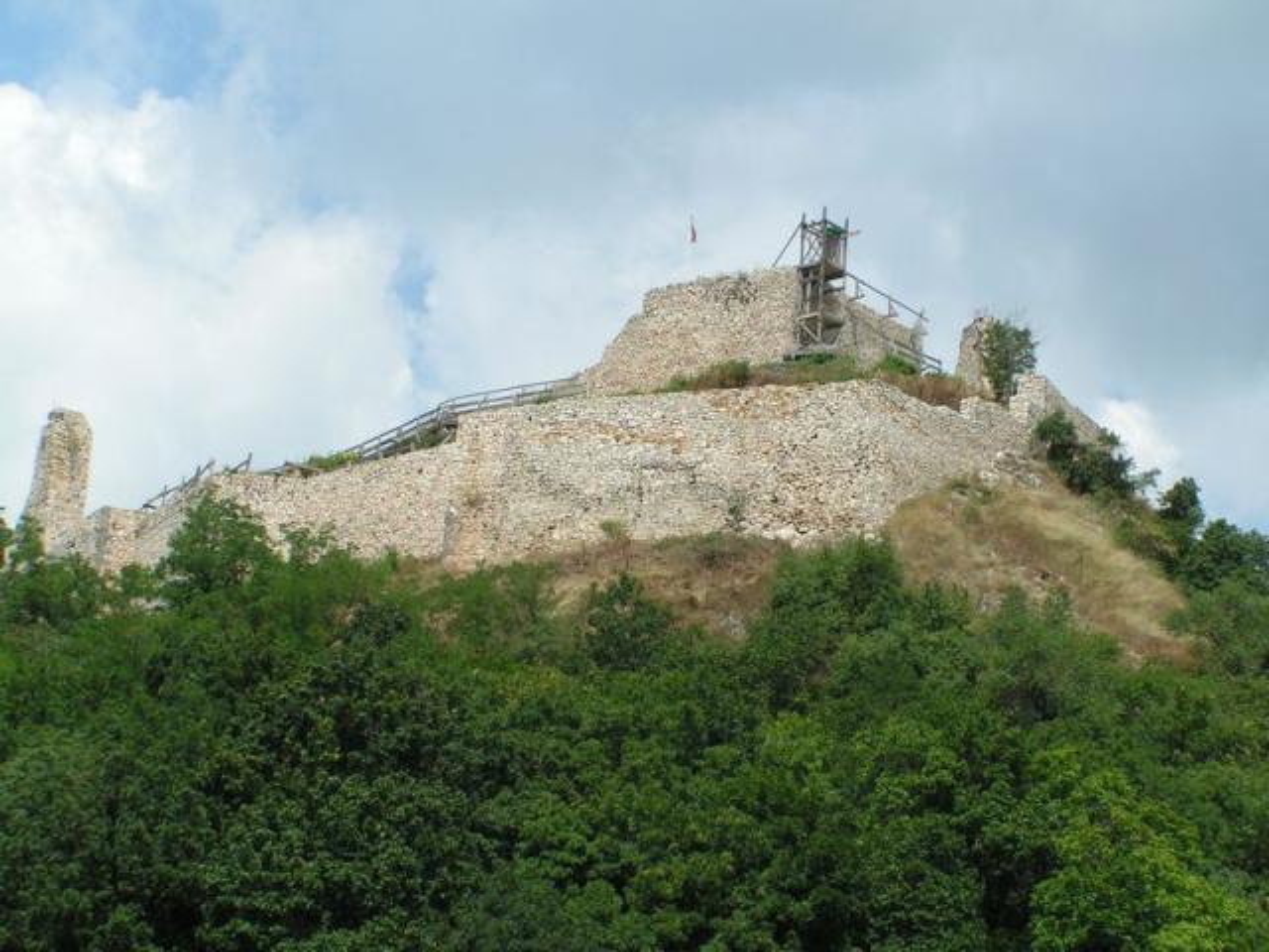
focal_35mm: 99
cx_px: 634
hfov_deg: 19.8
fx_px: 3629
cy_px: 476
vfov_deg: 14.9
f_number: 7.1
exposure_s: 1/400
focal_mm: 15.2
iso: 50
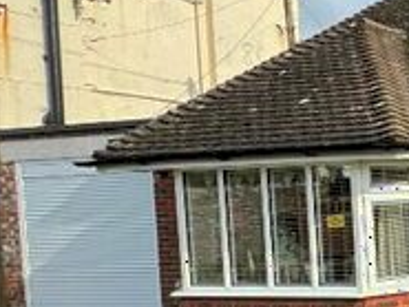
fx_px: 627
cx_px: 730
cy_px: 195
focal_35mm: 53
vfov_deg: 27.4
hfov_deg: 22.2
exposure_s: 1/381
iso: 40
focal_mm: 2.22
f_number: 2.2
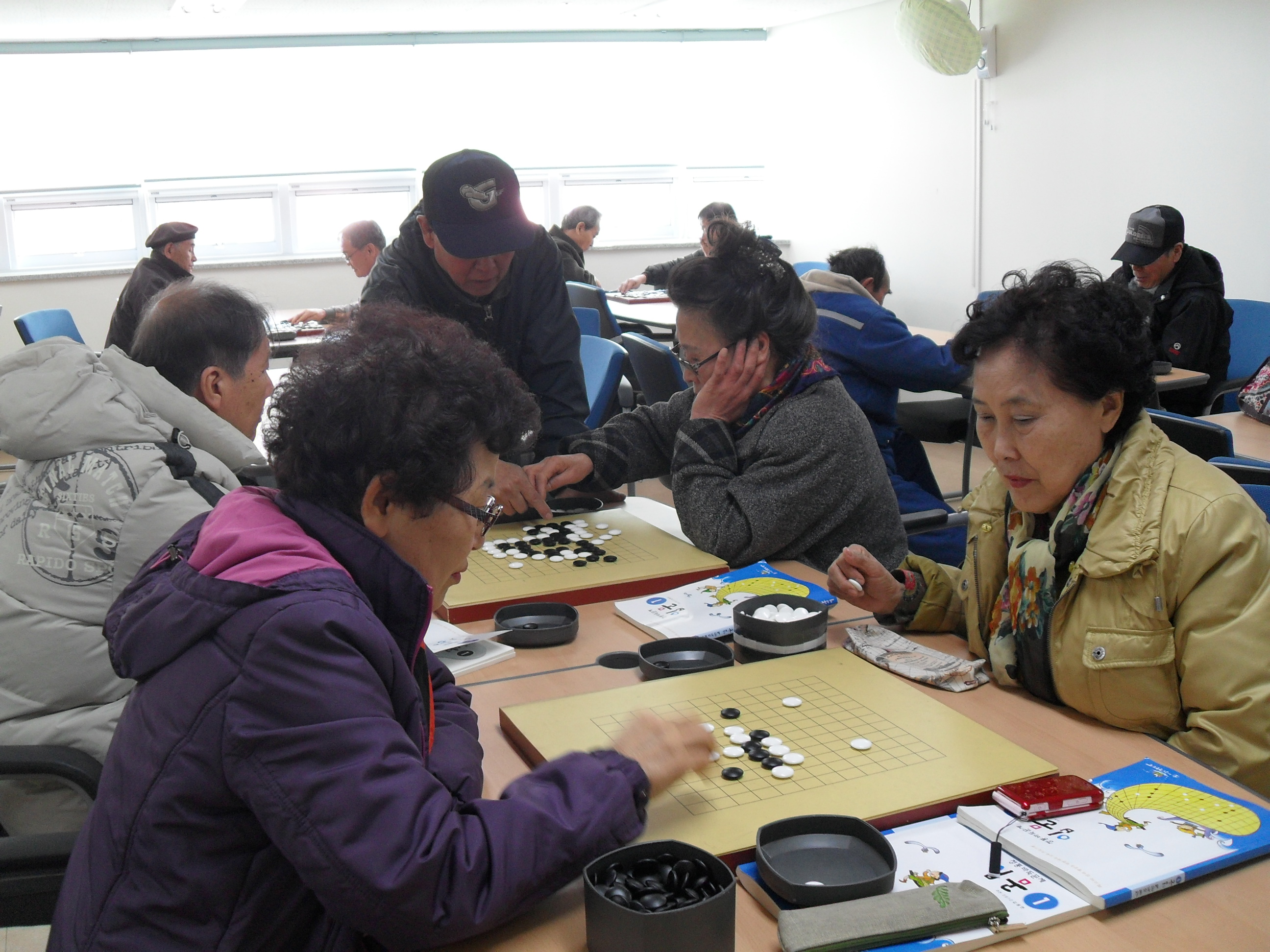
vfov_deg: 40.7
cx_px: 635
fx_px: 1284
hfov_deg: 52.6
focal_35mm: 35
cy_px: 476
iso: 100
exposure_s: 1/30
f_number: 2.8
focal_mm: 6.2
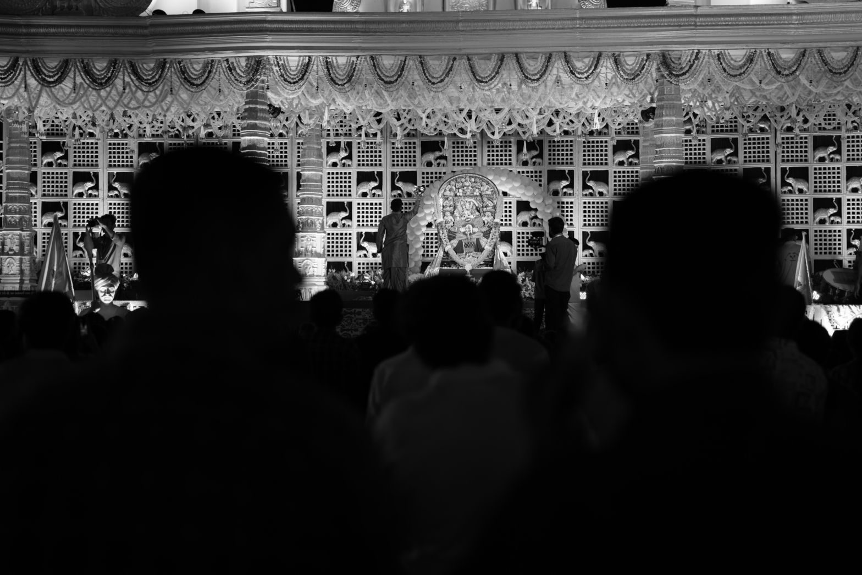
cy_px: 288
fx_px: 1676
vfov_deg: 19.5
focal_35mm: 70
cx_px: 431
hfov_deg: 28.8
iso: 320
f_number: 2.8
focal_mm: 70
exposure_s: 1/160
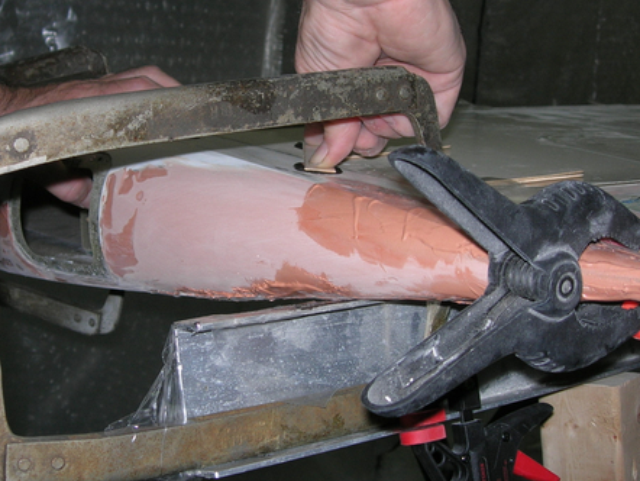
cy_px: 226
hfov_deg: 34.8
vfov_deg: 26.6
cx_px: 256
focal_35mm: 55
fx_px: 1017
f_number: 2.8
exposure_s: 1/60.1
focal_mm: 7.8
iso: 64
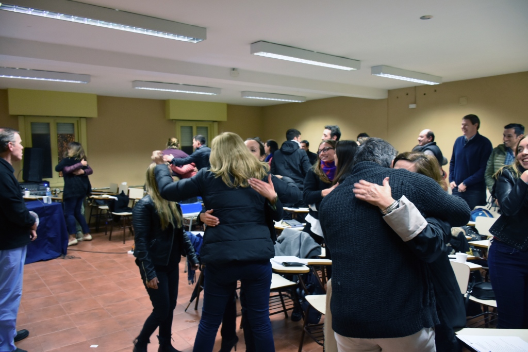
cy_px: 176
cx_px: 264
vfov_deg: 47.9
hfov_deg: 67.4
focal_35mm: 27
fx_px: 396
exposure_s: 1/60
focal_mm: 18
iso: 1800
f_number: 4
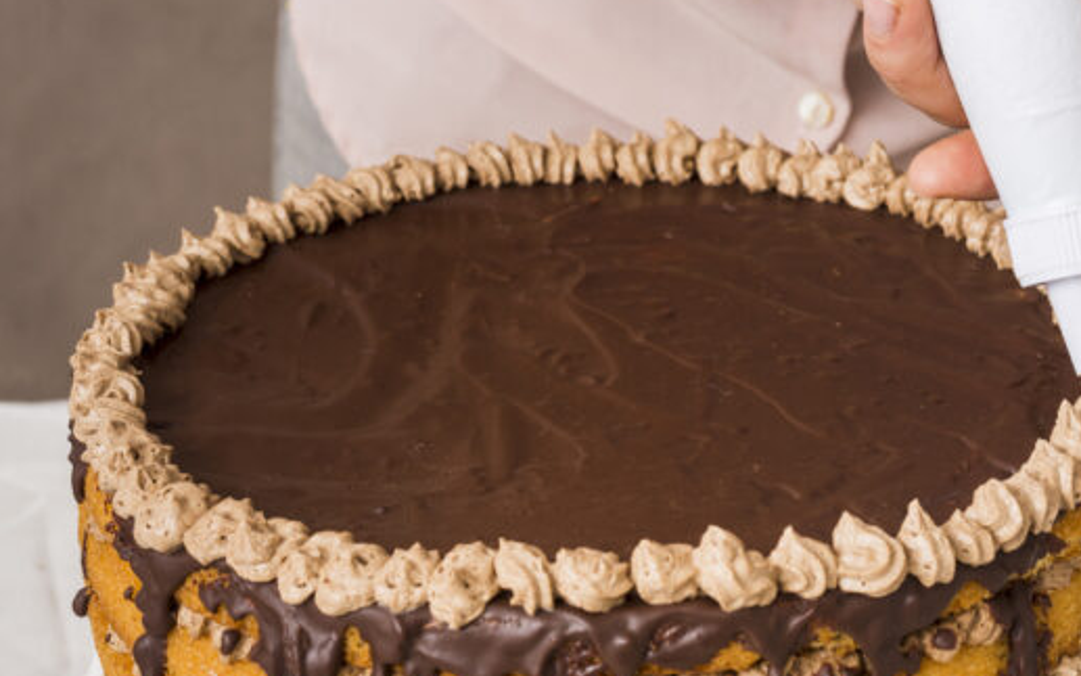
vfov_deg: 12.3
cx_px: 664
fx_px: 3123
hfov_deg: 19.6
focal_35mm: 106
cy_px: 322
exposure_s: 1/250
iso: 100
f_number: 5.6
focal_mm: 35
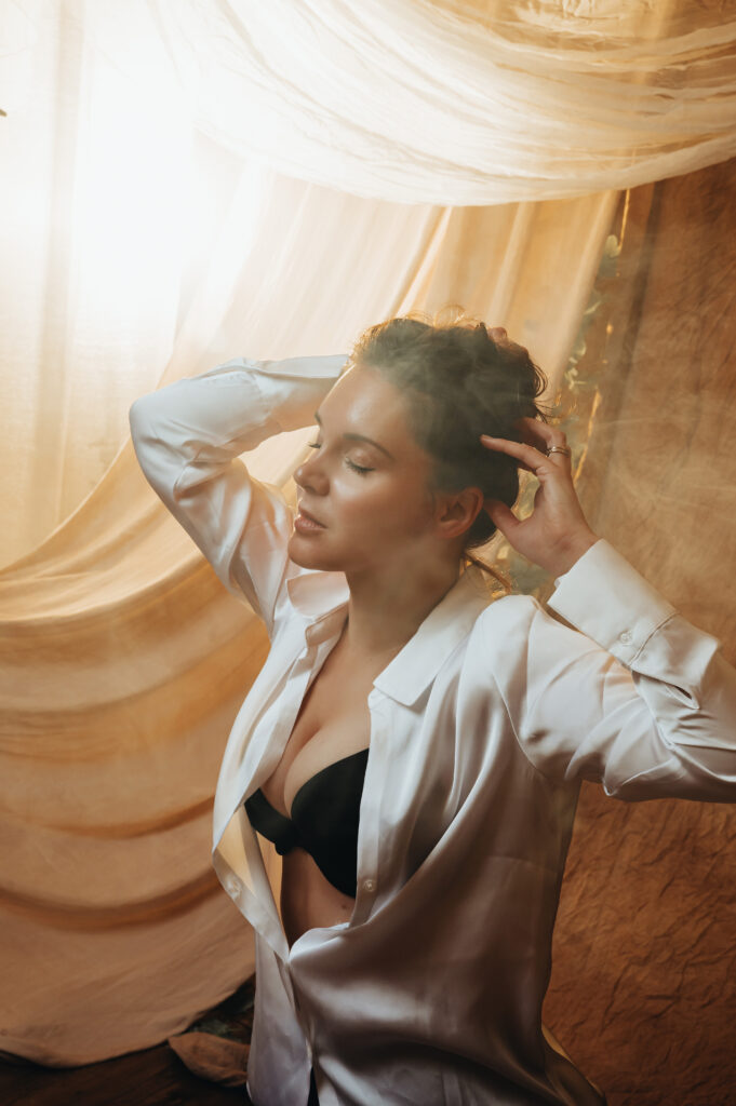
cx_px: 368
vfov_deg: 30.1
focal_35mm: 67
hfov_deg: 20.3
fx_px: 2058
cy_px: 553
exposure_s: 1/200
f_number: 10
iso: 400
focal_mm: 67
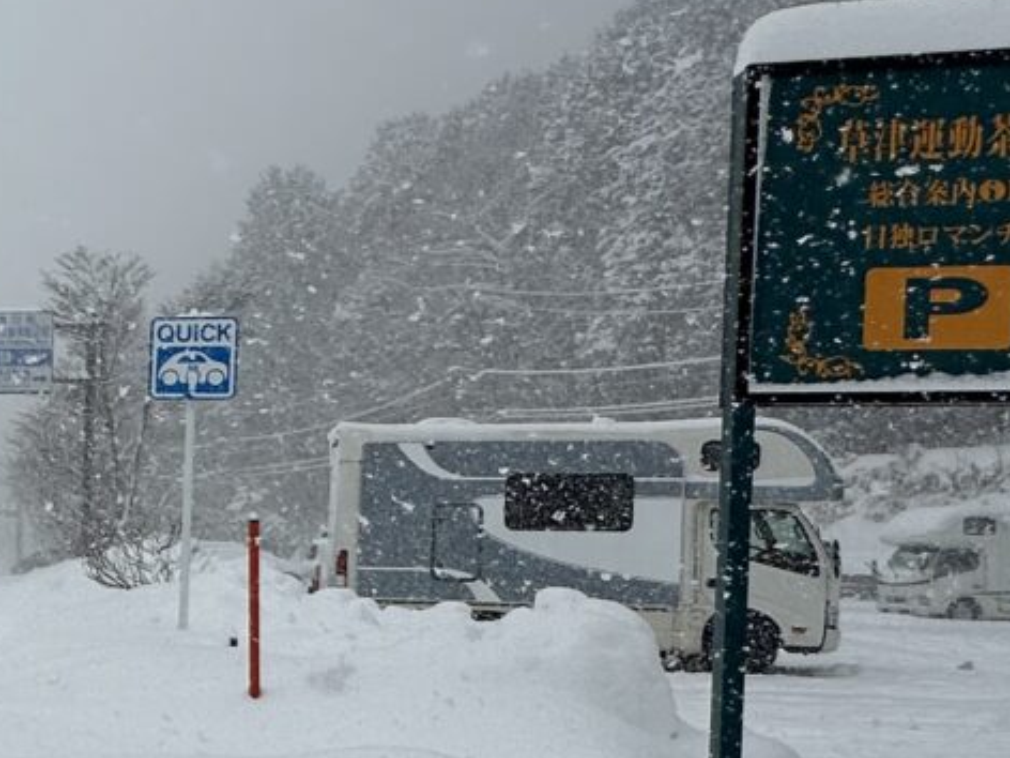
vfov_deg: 25.3
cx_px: -409
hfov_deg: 26.7
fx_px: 1663
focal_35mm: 57
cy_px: 591
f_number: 2.2
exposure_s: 1/1618
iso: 50
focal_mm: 2.22
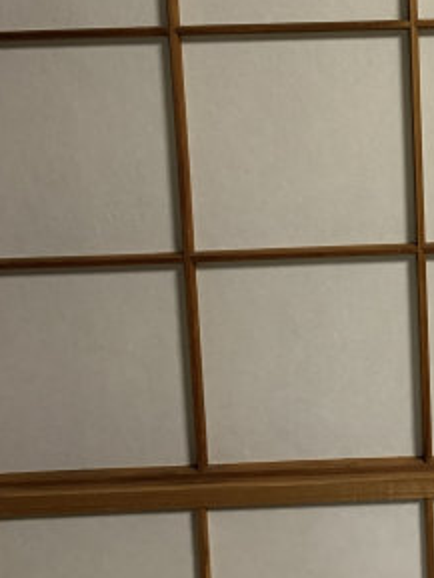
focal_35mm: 55
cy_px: 138
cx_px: 457
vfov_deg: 34.1
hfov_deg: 25.0
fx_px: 919
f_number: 1.8
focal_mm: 4.25
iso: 250
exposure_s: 1/34
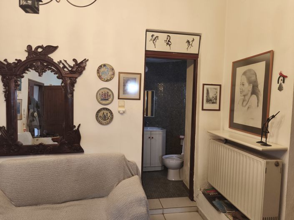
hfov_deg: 74.0
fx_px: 195
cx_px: 147
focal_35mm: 23
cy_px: 110
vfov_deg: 58.8
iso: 640
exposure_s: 1/50
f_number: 1.7
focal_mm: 5.35
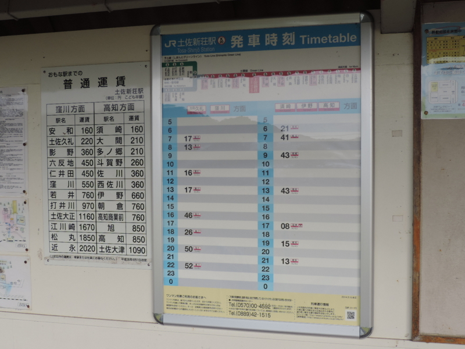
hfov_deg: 43.9
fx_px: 578
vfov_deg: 33.6
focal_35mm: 43
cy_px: 174
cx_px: 232
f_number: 3.4
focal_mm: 7.6
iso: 80
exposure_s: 1/250
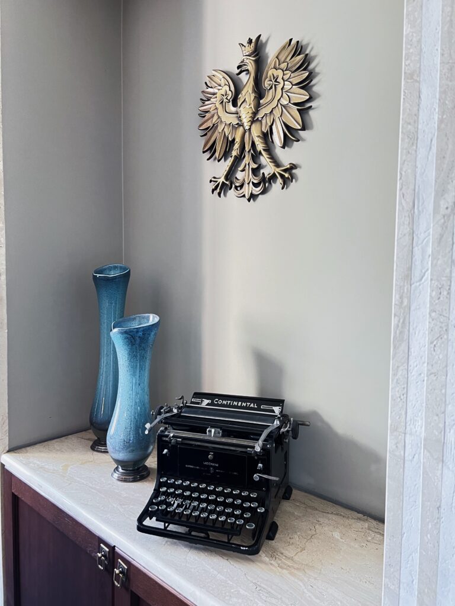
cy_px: 303
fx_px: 456
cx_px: 228
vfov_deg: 67.3
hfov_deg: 53.1
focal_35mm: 26
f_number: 1.5
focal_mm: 5.7
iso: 400
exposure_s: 1/60
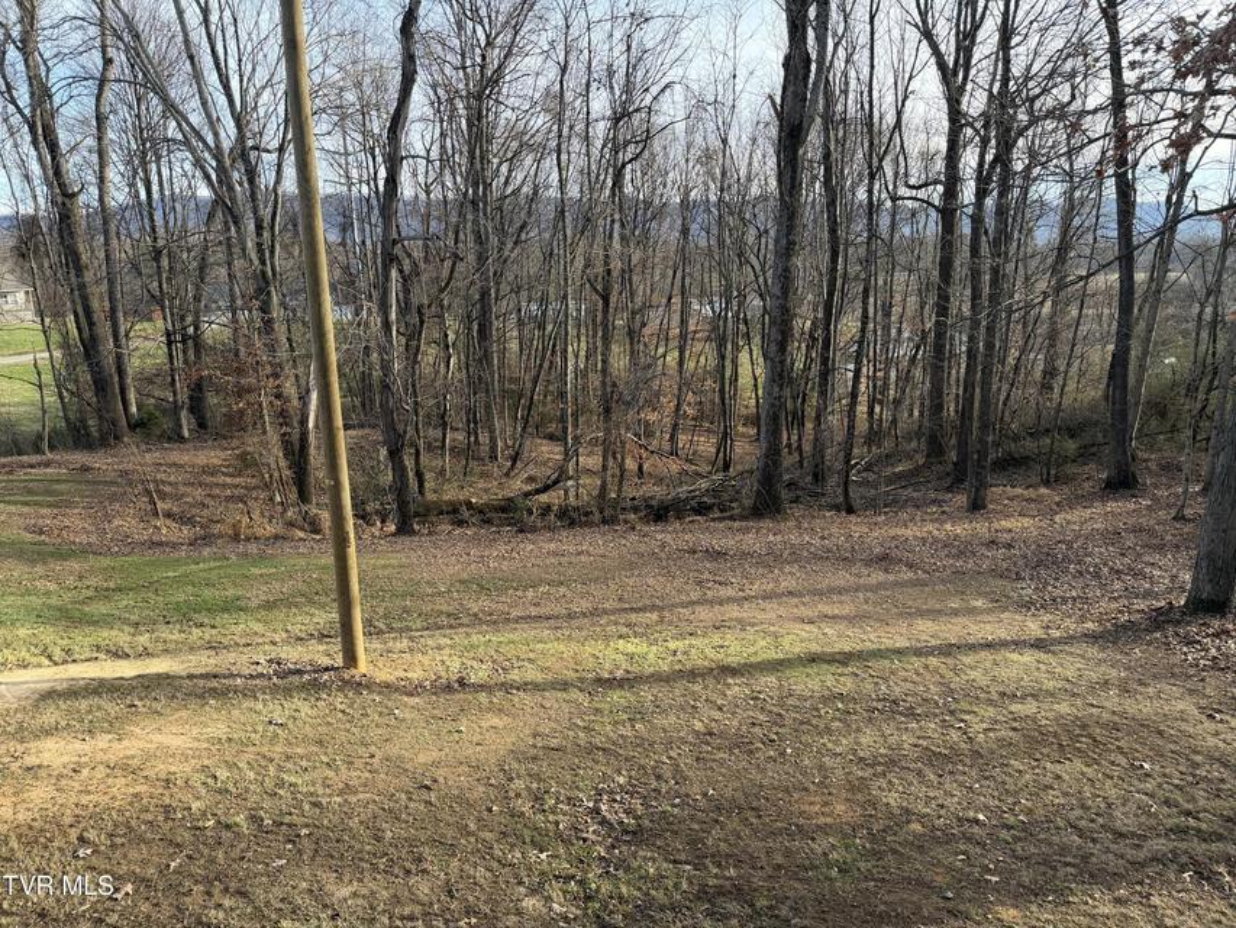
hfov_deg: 71.6
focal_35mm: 24
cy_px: 464
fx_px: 857
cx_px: 618
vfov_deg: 56.8
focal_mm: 6.76
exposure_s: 1/1046
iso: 100
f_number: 1.78
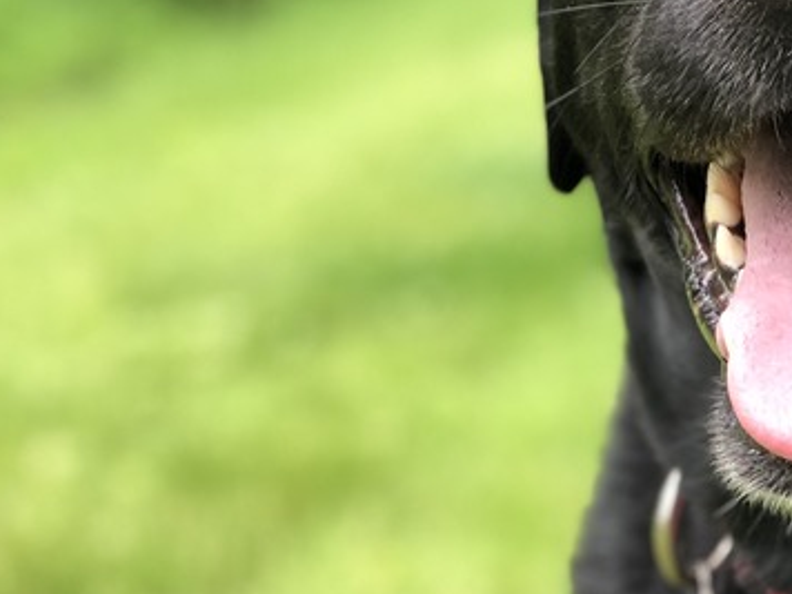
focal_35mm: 125
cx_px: 734
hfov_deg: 15.6
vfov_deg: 11.7
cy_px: 19
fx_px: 2860
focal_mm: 6.6
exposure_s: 1/60
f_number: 2.8
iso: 40
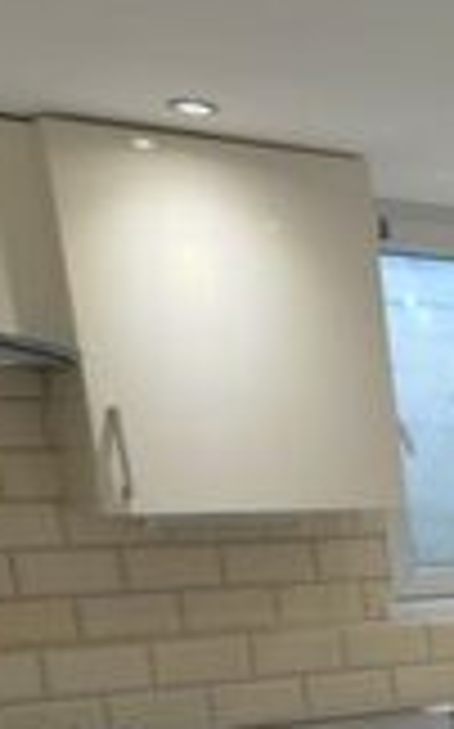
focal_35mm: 66
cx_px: 1002
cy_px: 855
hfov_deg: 14.7
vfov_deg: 27.6
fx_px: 1309
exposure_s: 1/60
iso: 560
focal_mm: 10
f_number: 4
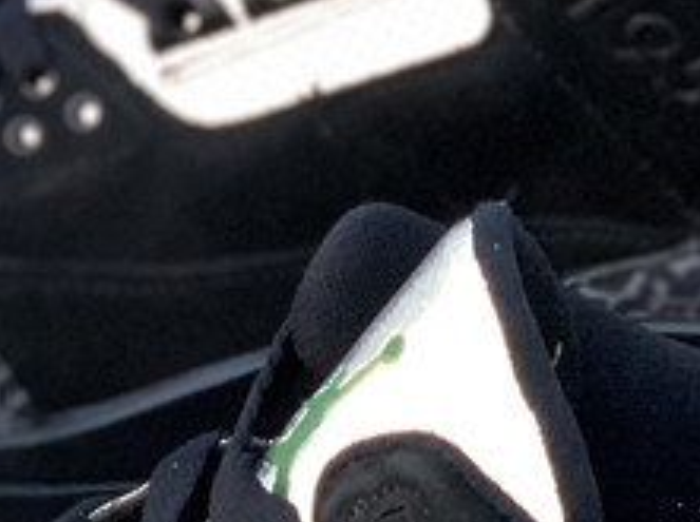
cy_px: 550
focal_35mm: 212
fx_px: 4280
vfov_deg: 7.0
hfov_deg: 9.3
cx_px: 307
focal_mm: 6
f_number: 2.4
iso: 64
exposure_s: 1/78
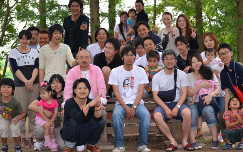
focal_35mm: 85
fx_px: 560
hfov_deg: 24.5
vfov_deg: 15.4
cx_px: 122
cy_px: 78
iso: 1000
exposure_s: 1/60
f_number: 4
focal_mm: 55
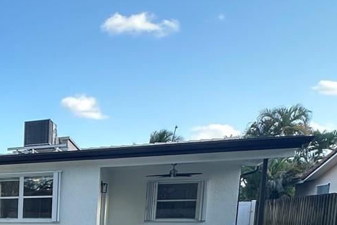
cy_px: 269
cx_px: -119
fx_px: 450
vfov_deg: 25.3
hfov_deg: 30.6
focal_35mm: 48
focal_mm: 2.22
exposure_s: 1/520
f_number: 2.2
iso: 40
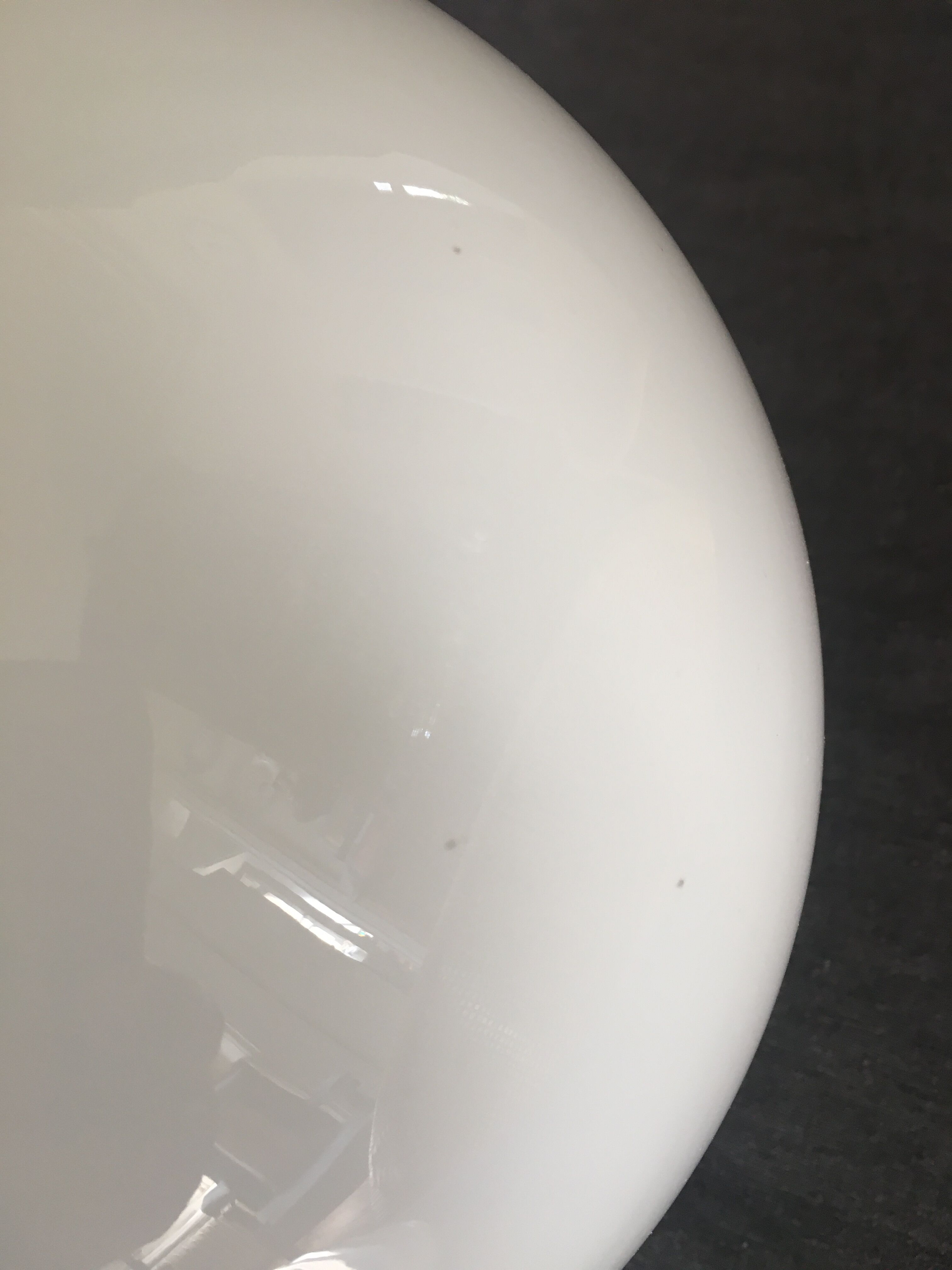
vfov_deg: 61.7
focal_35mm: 29
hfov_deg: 48.2
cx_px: 476
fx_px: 1063
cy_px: 635
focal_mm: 4.15
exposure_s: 1/33
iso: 64
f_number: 2.2
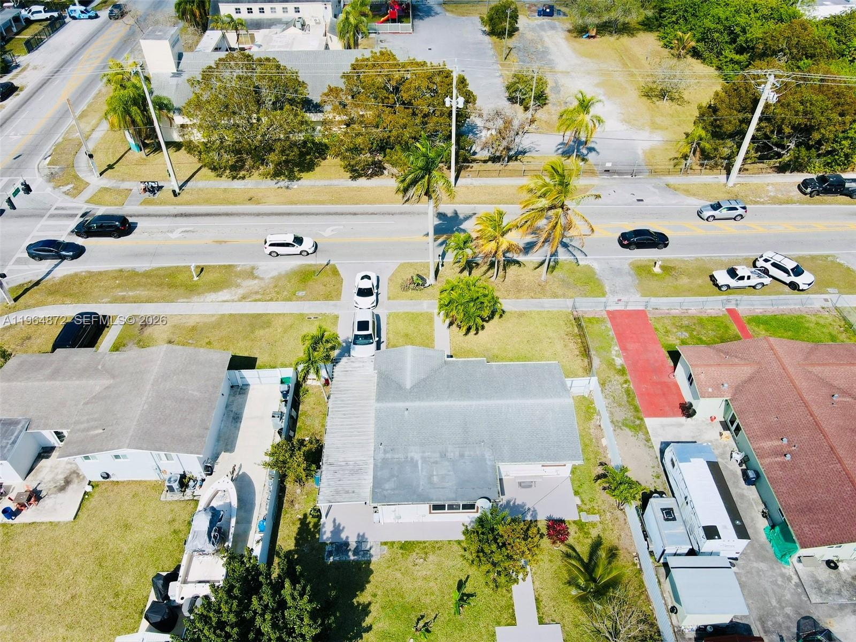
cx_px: 428
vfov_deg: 56.8
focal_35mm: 24
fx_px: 593
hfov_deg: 71.6
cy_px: 321
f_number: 2.8
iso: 100
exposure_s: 1/800
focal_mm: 4.5
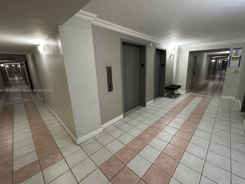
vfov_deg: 81.8
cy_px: 91
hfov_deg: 98.0
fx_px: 106
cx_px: 130
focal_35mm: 15
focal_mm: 2.22
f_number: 2.2
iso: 640
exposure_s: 1/60
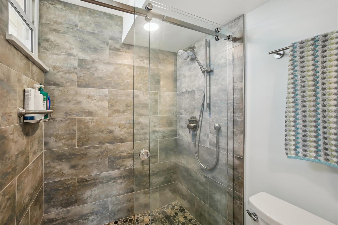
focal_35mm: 15
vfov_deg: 77.3
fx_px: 141
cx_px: 169
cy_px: 112
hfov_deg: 100.4
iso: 400
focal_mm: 10
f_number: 8
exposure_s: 1/25
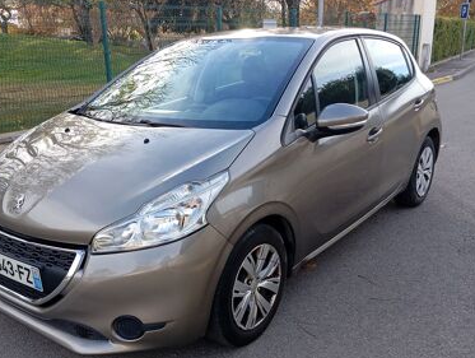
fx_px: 495
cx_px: 205
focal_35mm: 36
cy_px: 218
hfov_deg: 51.1
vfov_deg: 39.6
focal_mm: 4.22
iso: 106
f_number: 1.8
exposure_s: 1/118
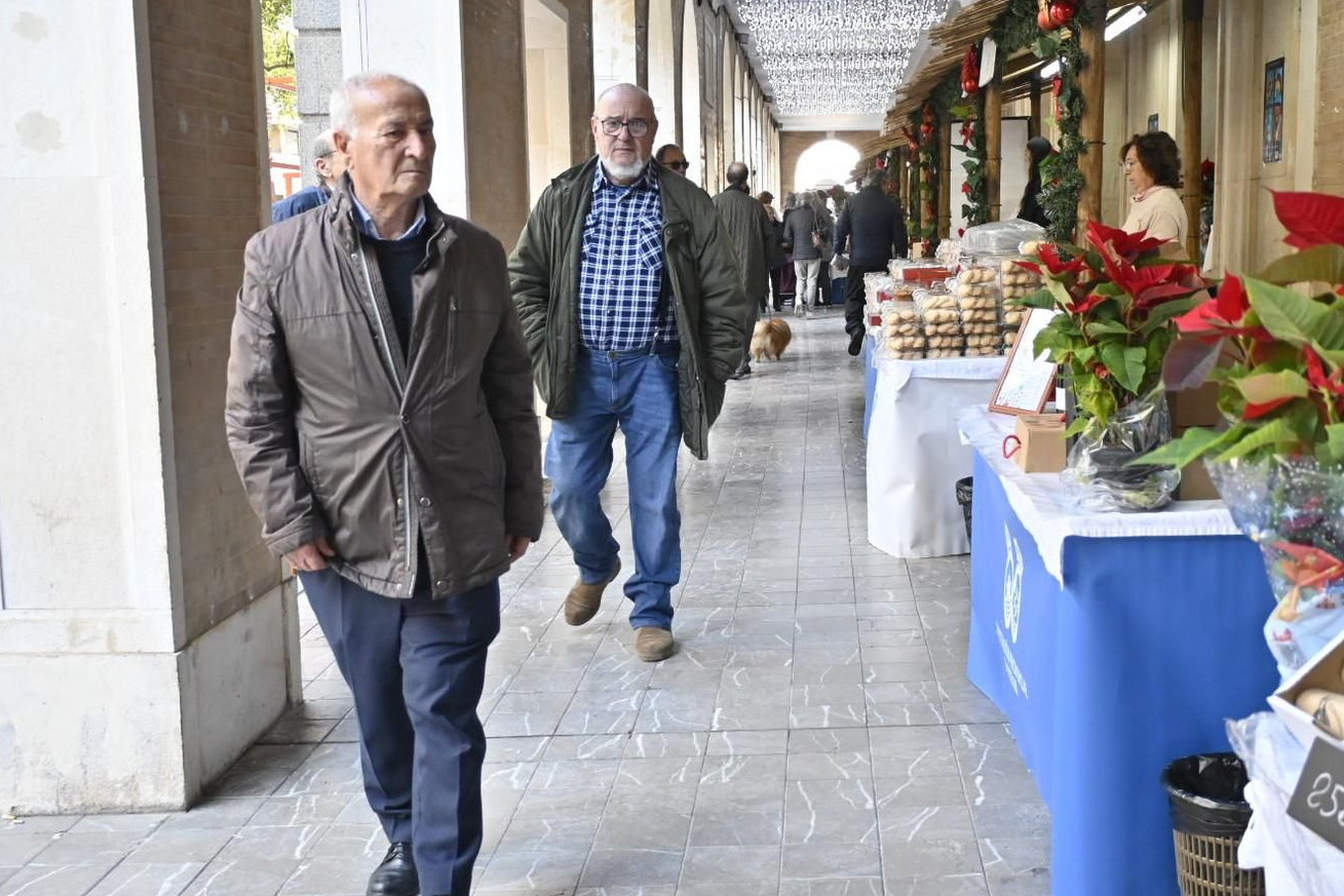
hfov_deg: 43.6
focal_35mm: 45
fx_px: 1677
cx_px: 769
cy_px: 468
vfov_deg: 29.9
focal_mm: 24.5
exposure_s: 1/200
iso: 1250
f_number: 4.2
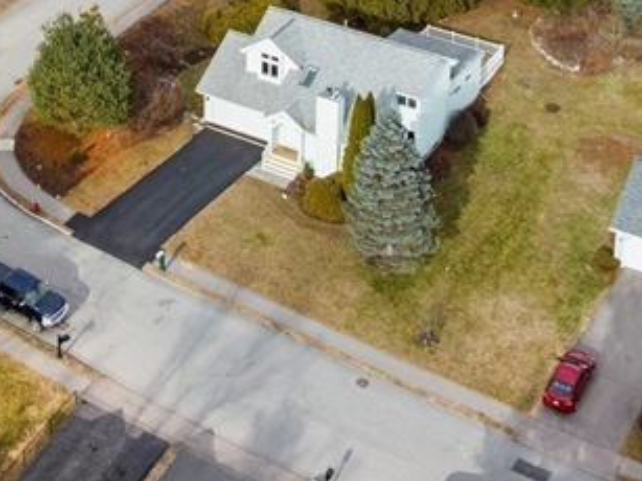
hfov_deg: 24.3
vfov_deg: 16.9
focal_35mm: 80
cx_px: 209
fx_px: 1483
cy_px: -219
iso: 100
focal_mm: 12.29
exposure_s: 1/200
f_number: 4.5
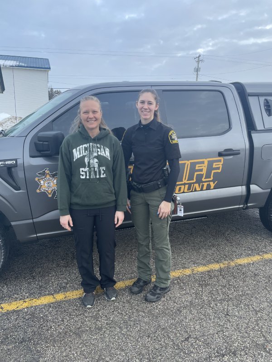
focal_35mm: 26
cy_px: 181
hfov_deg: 53.1
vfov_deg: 67.3
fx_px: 272
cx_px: 136
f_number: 1.6
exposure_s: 1/121
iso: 64
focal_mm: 4.2
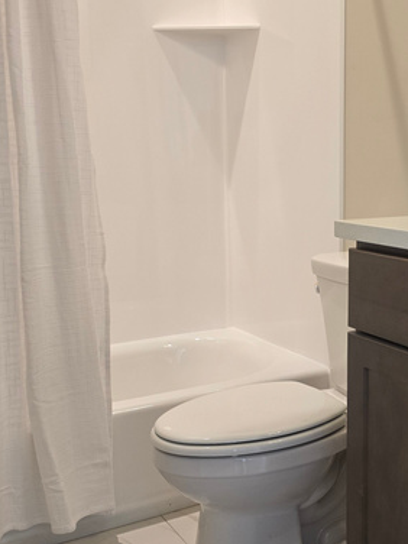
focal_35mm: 47
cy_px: 288
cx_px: 334
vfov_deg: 40.4
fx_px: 739
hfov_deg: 30.1
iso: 200
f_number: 1.7
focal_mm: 6.3
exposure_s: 1/120
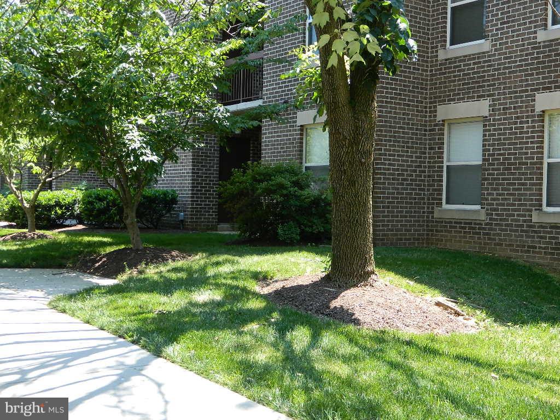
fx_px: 760
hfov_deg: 40.4
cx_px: 280
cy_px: 210
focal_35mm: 47
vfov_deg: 30.9
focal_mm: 8.4
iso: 80
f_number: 3.6
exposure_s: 1/100
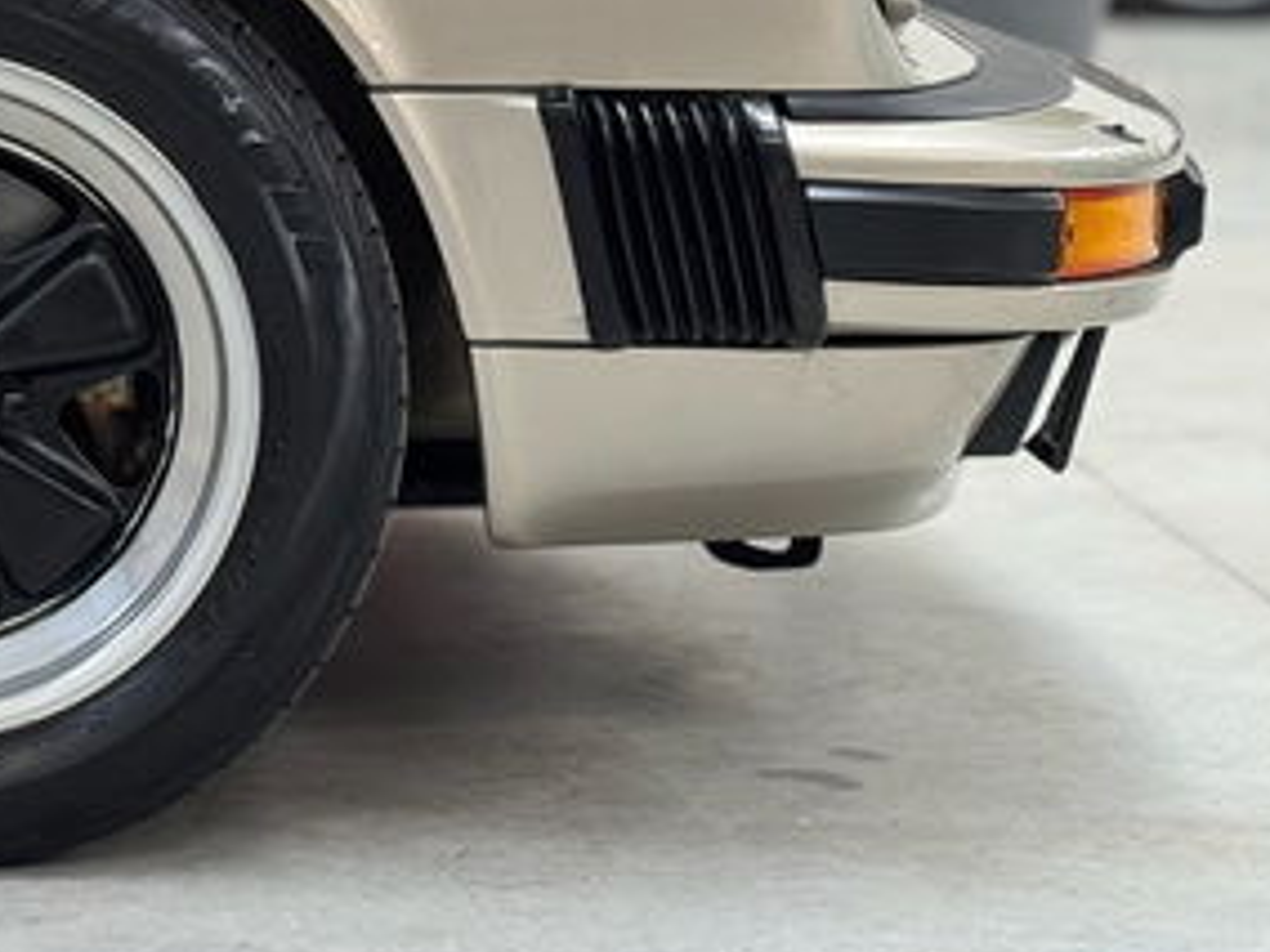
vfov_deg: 11.2
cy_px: -89
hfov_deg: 14.8
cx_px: -103
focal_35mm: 130
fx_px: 4769
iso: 160
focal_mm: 6.76
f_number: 1.78
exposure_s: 1/100
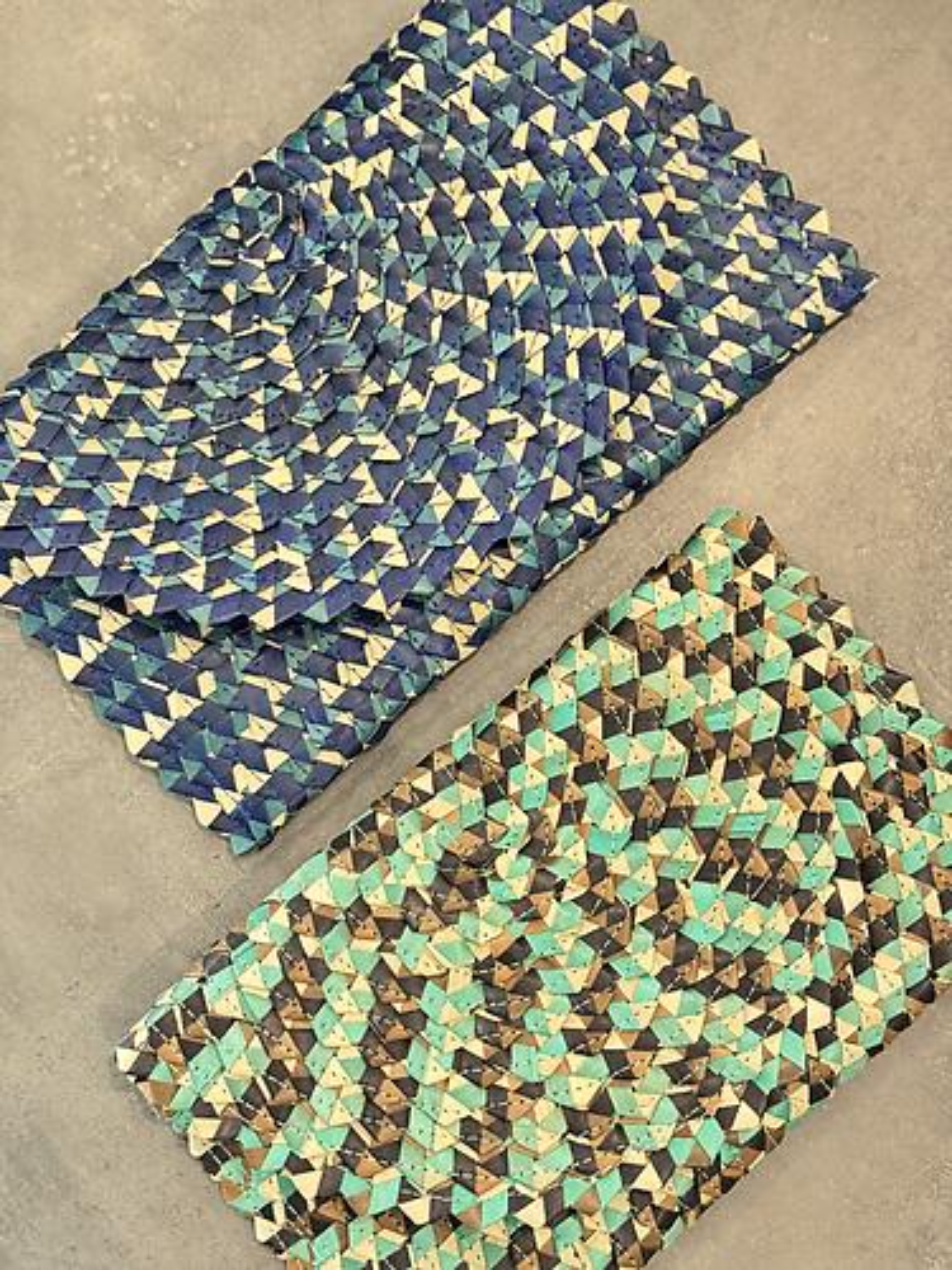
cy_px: 635
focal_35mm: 48
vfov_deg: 39.7
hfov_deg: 30.3
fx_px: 1760
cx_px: 476
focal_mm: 6.76
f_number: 1.78
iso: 320
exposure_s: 1/40
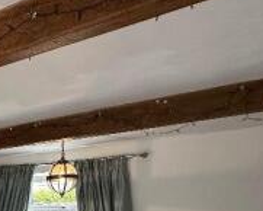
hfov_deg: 33.4
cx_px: -60
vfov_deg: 29.7
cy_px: 248
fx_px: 343
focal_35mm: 44
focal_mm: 2.22
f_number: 2.2
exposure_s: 1/100
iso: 200
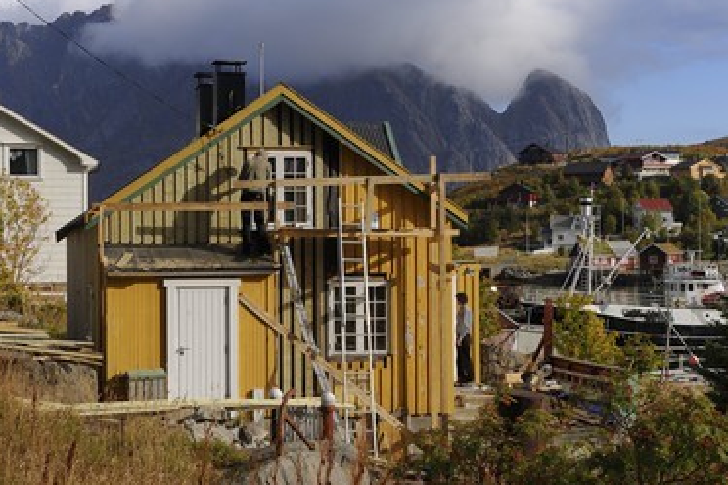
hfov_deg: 28.8
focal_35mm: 70
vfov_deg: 19.5
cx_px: 362
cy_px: 221
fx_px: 1415
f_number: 14
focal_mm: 62
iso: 200
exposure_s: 1/160
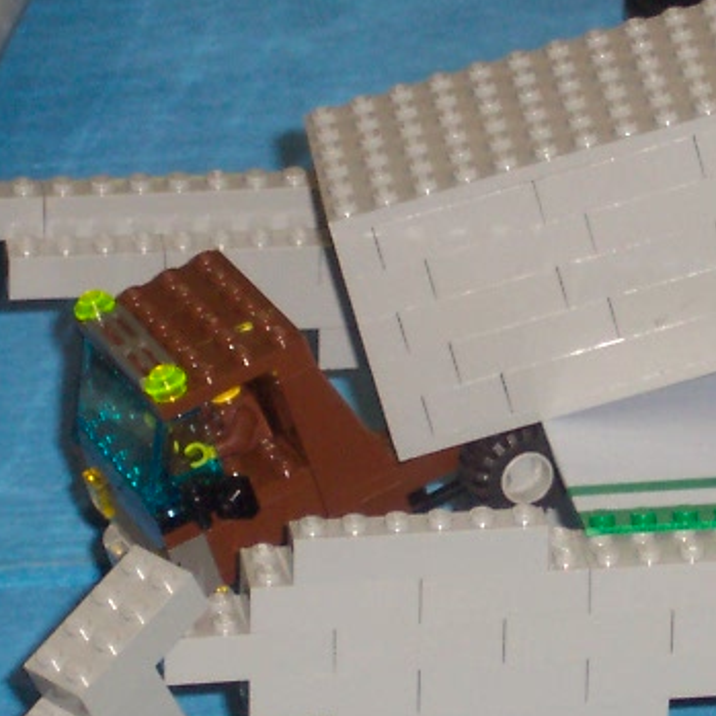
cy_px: 295
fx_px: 7020
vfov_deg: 5.8
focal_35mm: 300
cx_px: 724
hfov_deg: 5.8
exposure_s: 1/90
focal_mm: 24
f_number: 4.8
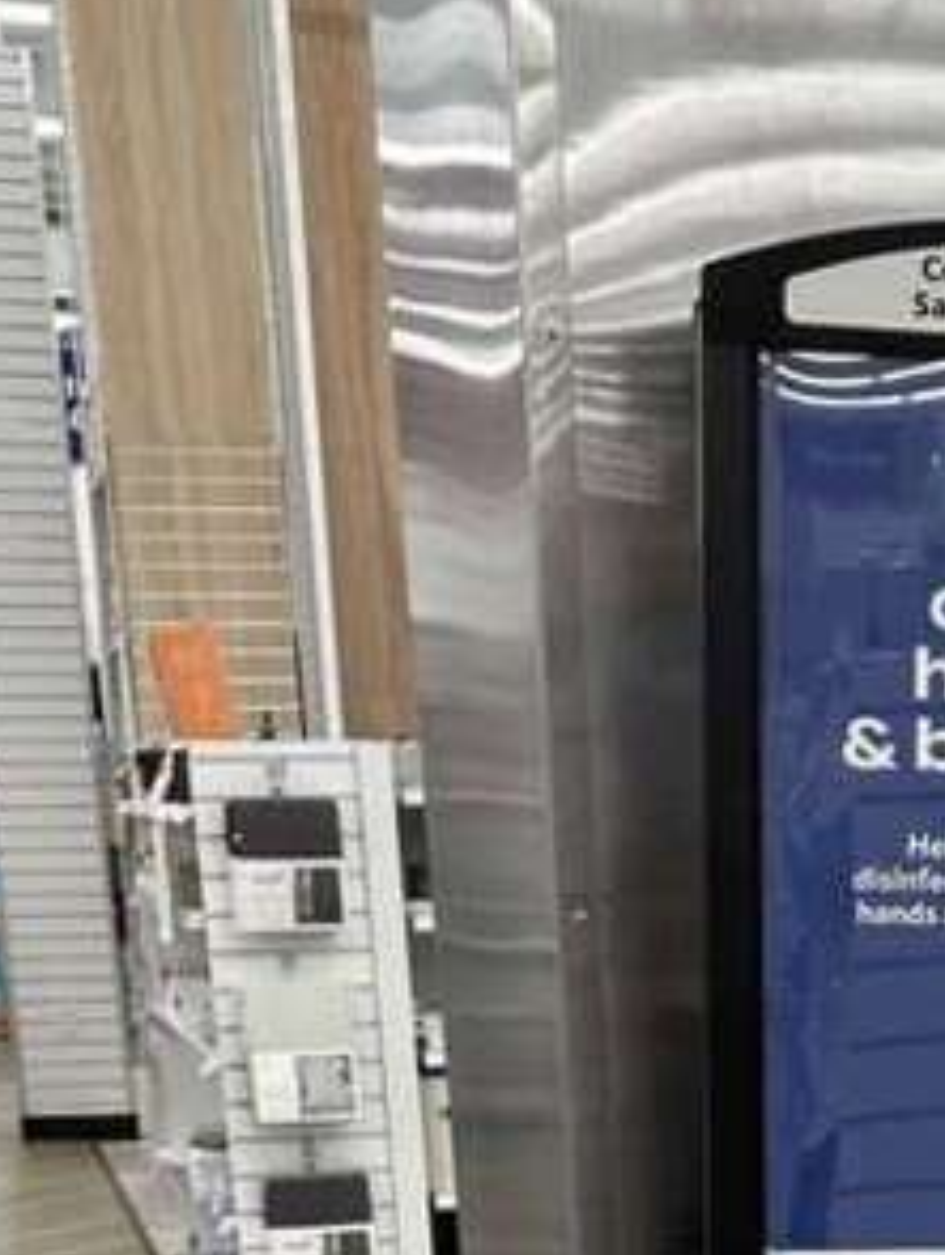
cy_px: 1668
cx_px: 1251
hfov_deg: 20.5
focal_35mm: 65
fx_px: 2361
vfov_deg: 25.3
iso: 125
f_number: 1.78
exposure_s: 1/120
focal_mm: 6.86
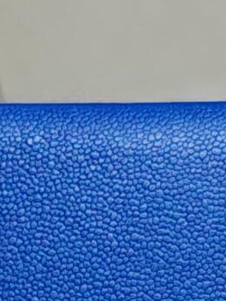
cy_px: 754
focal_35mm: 261
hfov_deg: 5.7
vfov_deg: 7.1
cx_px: 278
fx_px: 2272
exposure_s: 1/100
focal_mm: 4.84
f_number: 1.88
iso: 1009
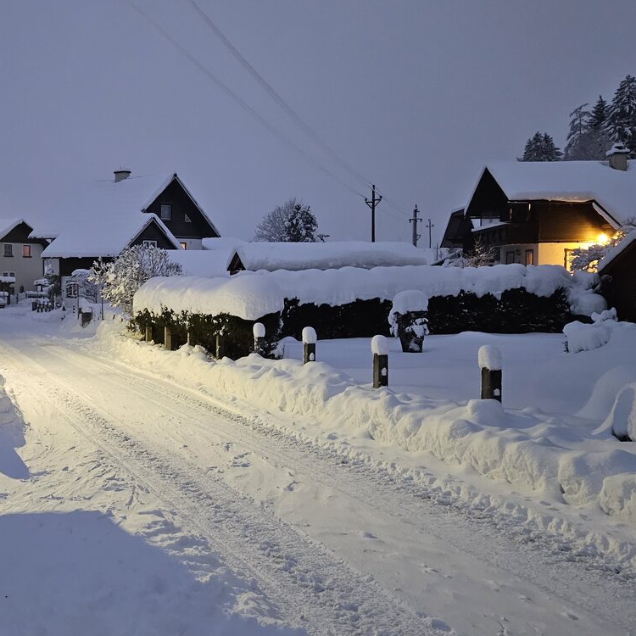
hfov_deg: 43.9
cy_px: 291
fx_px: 769
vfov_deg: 44.9
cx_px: 182
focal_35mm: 37
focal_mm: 5.4
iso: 1250
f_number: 1.8
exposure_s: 1/35
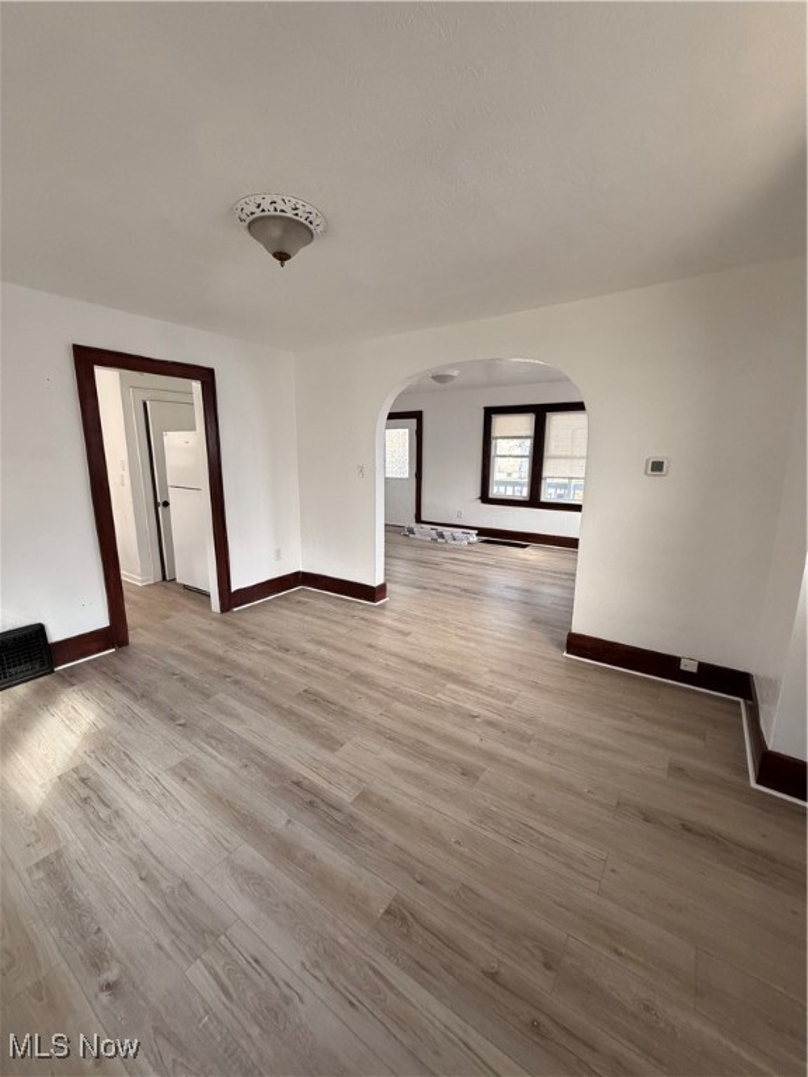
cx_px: 404
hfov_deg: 85.7
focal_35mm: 14
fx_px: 436
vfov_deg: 102.1
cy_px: 538
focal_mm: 2.22
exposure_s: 1/121
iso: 320
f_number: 2.2
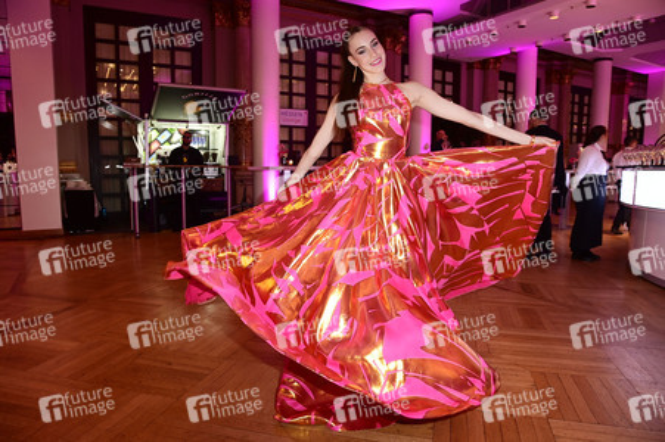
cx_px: 332
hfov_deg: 73.8
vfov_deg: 53.1
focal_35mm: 24
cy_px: 221
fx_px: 443
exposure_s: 1/60
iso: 2000
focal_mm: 24
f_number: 5.6
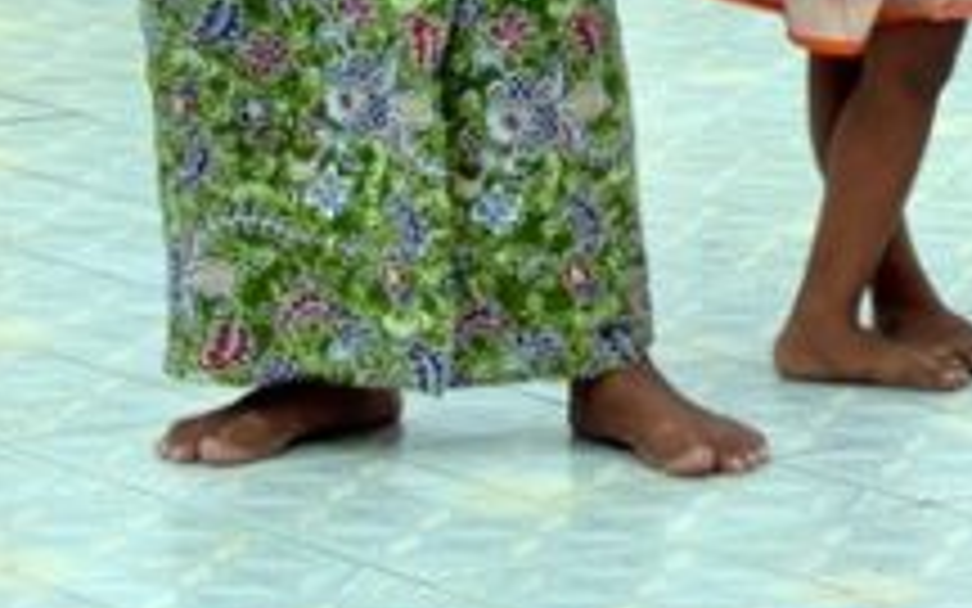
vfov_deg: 5.0
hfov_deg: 8.1
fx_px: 6713
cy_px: -813
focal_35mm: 253
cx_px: 1350
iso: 160
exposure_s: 1/3200
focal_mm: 35
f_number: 2.8
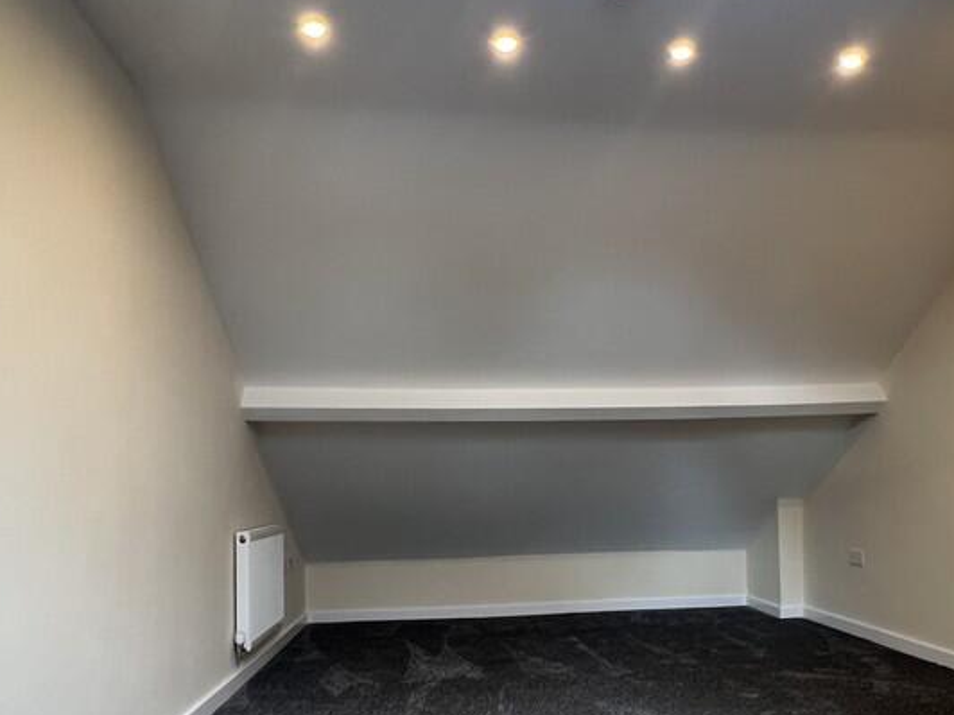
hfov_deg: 69.0
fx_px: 689
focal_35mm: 25
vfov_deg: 53.9
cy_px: 468
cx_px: 545
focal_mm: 1.57
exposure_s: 1/100
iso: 250
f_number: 1.8
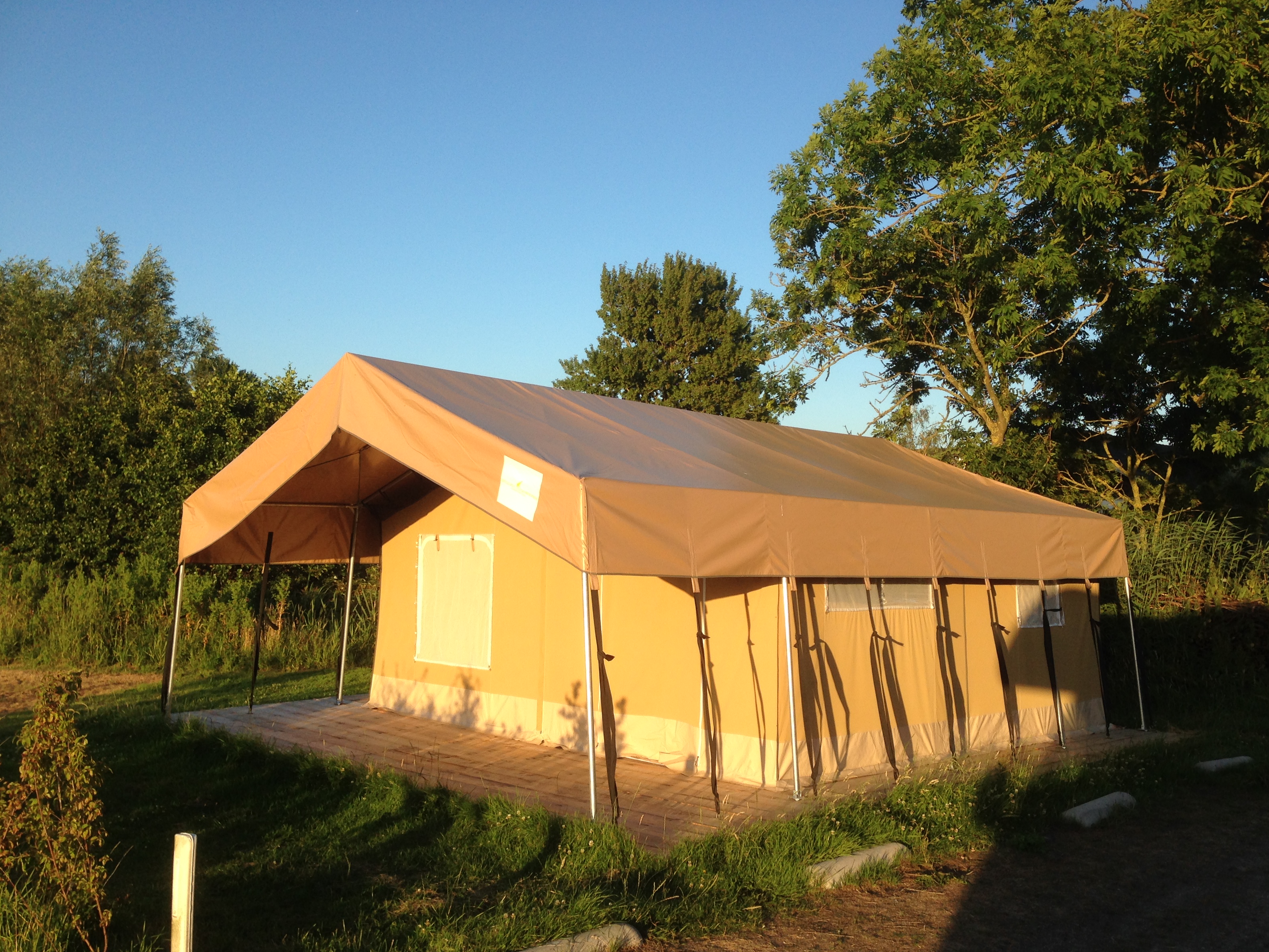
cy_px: 488
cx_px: 651
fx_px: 1246
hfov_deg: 54.0
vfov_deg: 41.8
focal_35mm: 34
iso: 50
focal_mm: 4.12
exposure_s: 1/704
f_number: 2.4
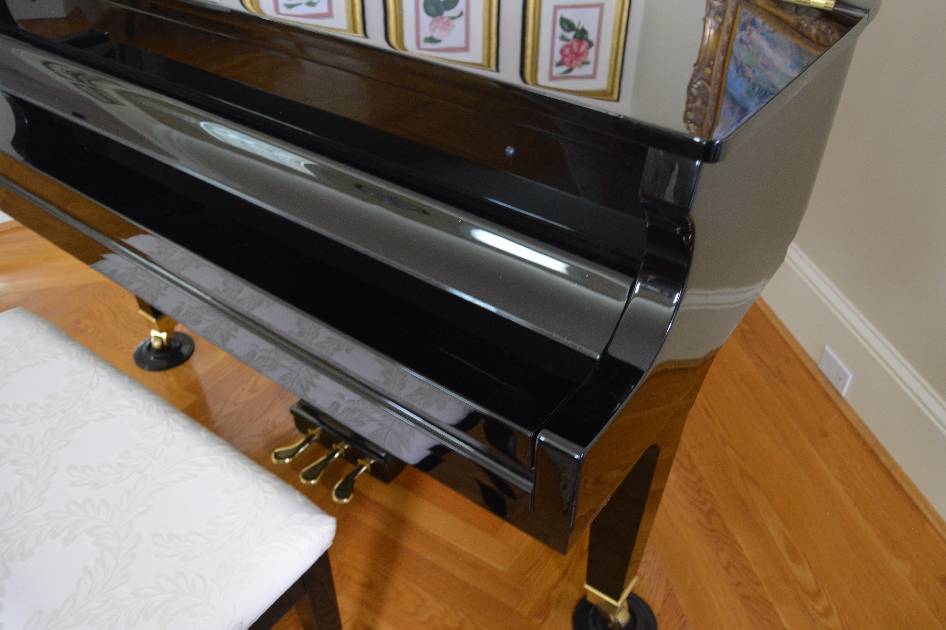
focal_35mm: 28
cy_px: 312
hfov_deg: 65.5
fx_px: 736
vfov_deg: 46.4
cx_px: 486
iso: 1100
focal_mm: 18
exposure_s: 1/30
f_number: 3.5
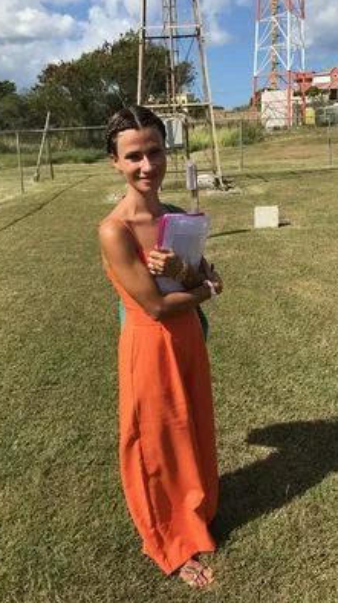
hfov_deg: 37.7
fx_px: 495
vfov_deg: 62.7
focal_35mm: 31
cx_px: 184
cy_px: 300
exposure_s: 1/2591
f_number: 1.8
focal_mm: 3.99
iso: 20
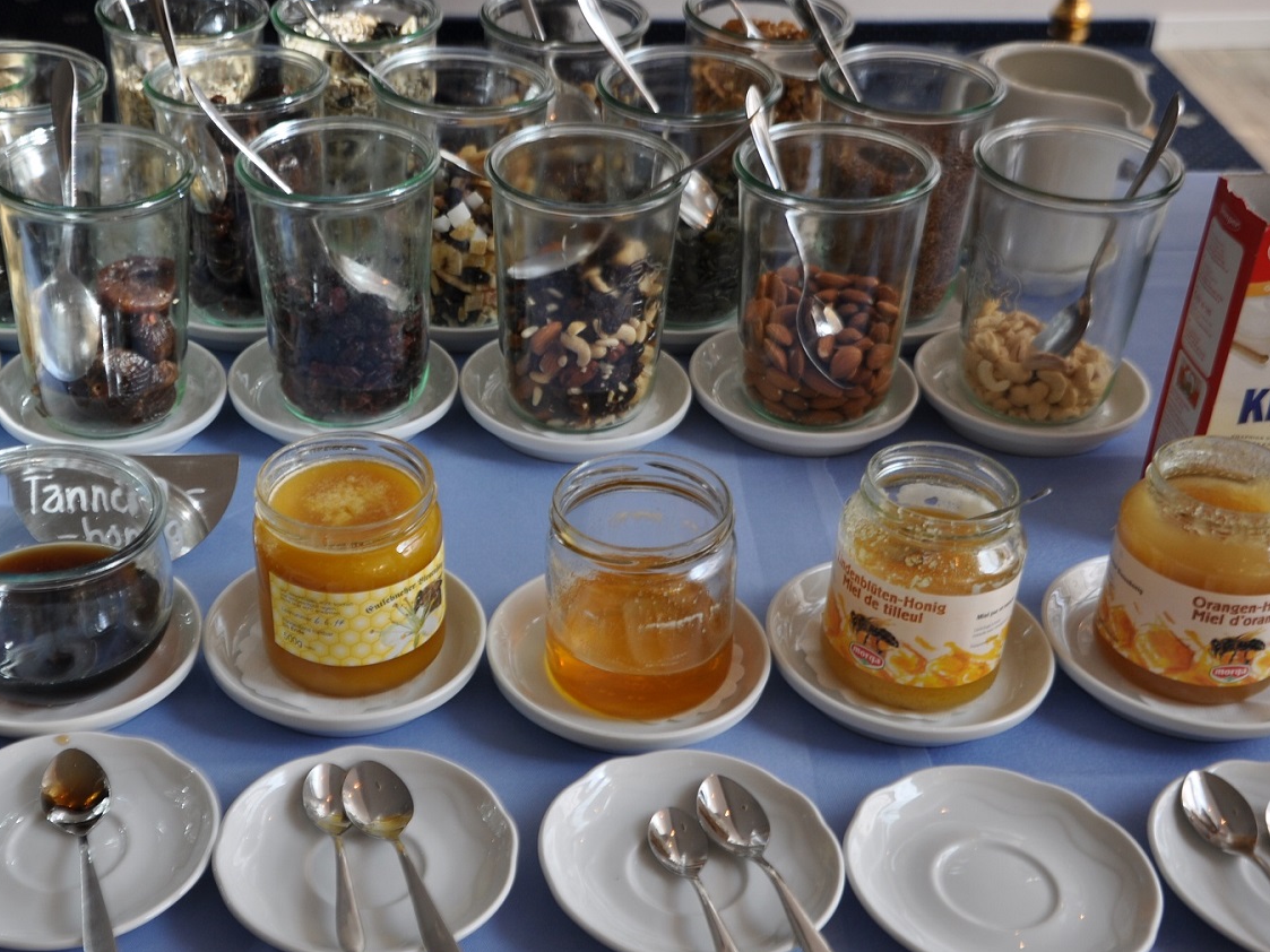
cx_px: 442
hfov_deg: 37.8
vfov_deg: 29.1
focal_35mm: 50
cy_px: 479
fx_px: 1834
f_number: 6.3
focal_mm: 26
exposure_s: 1/40
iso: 200
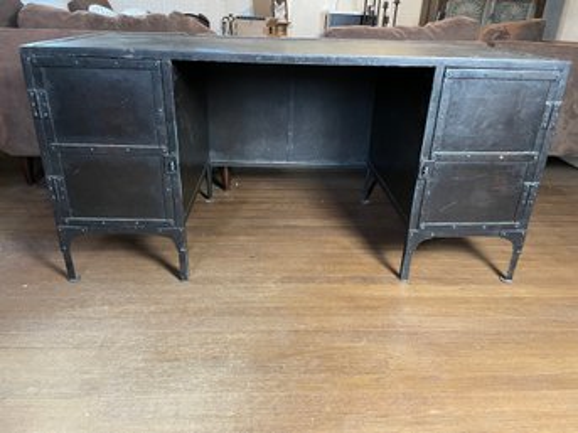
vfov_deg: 53.0
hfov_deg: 67.3
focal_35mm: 26
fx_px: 434
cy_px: 216
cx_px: 289
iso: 500
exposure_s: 1/40
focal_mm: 4.2
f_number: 1.6
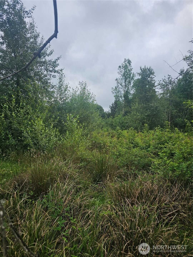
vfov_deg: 73.9
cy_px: 128
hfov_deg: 58.9
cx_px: 96
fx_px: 171
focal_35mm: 23
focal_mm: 6.3
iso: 10
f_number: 1.7
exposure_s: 1/671
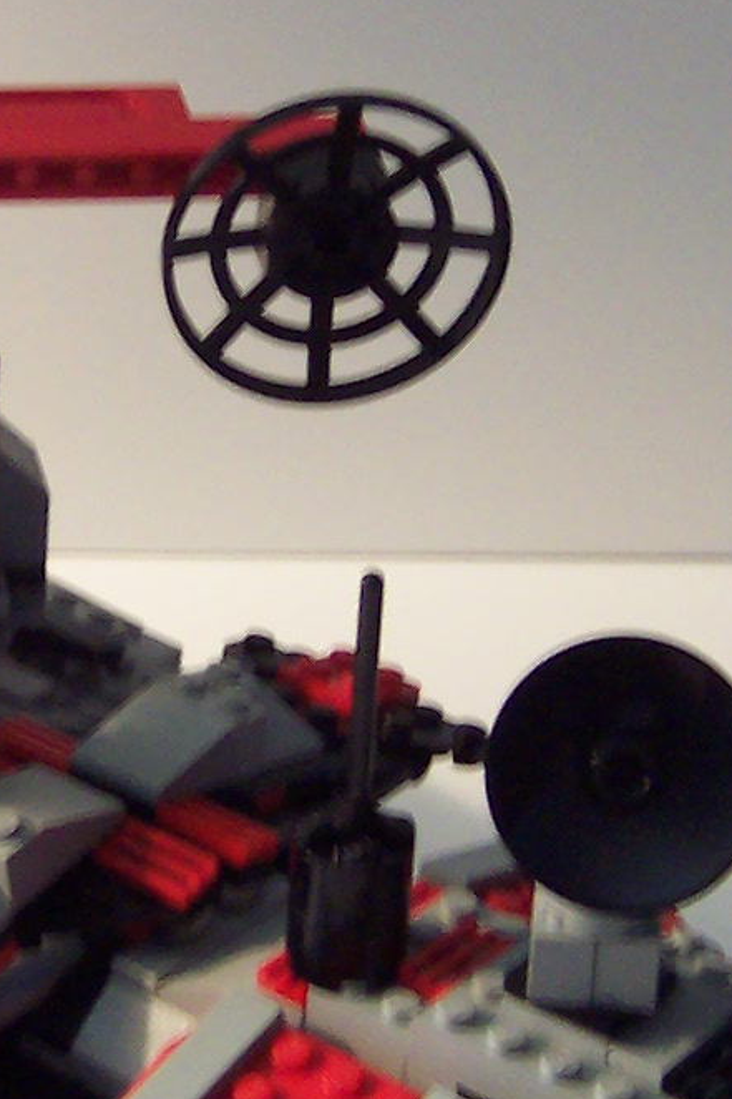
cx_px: 81
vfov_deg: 17.7
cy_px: 271
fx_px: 3509
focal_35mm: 115
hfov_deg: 11.8
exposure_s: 1/10
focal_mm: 5.6
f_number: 2.8
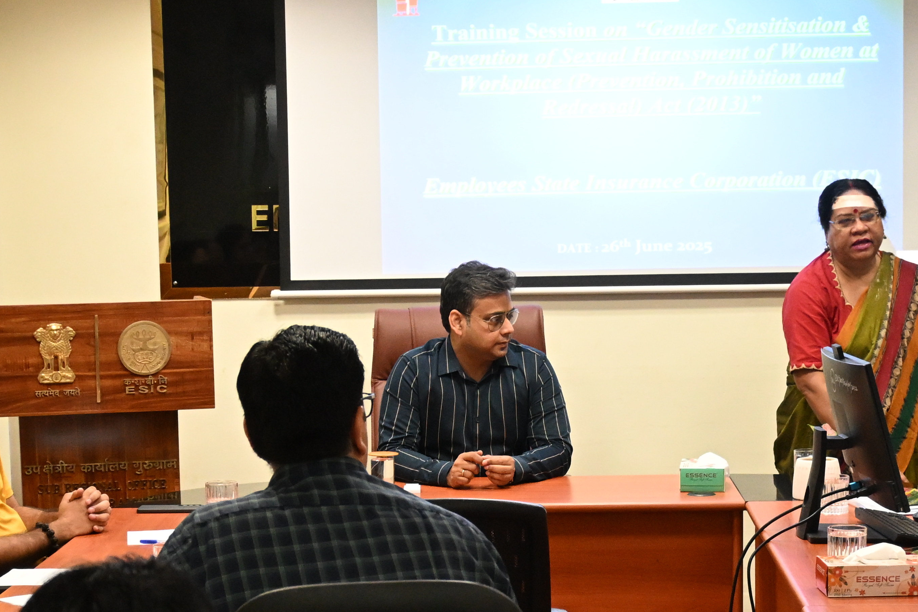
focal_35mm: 86
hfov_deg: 23.6
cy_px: 518
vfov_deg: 15.7
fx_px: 2193
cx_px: 477
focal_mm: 28
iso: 2800
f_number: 4.5
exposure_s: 1/125
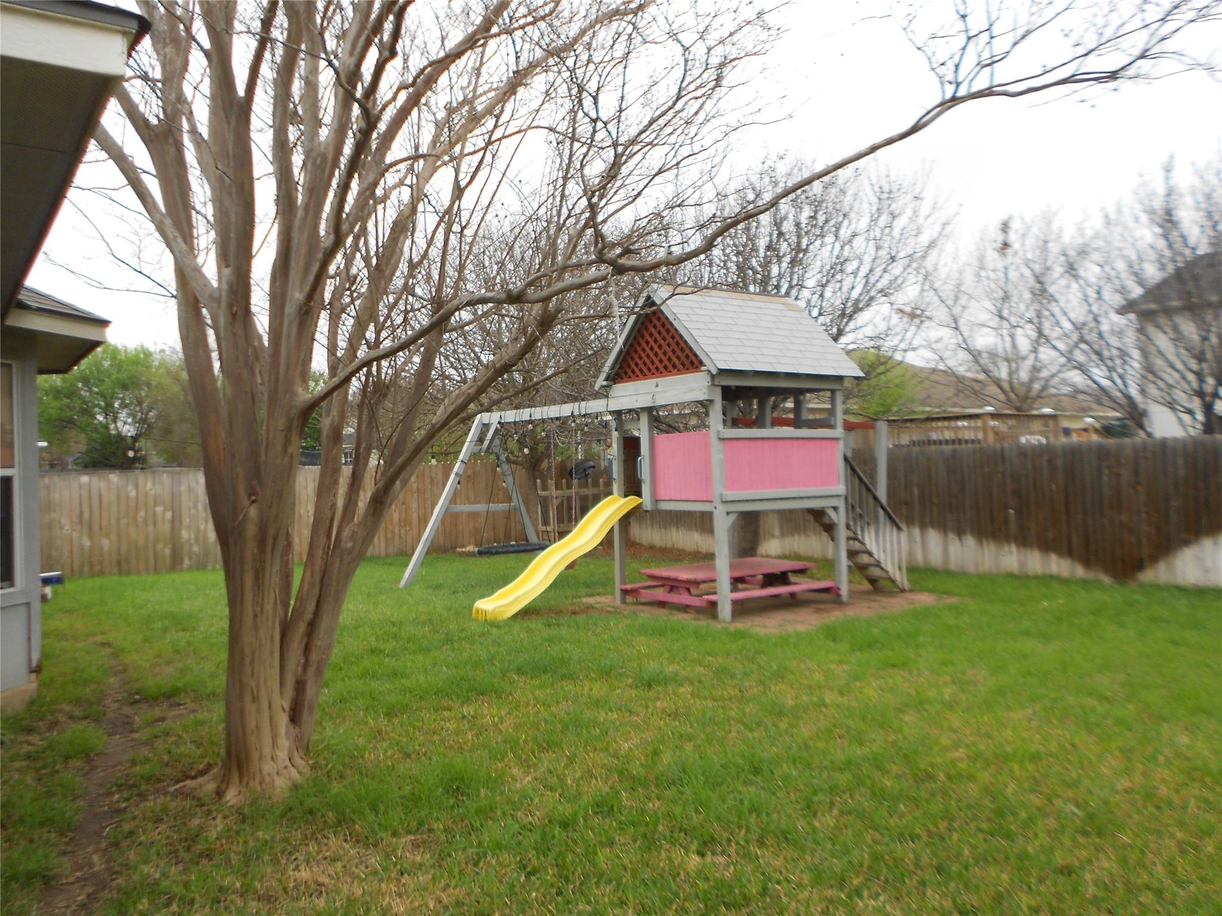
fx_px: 918
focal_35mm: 26
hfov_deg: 67.3
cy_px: 458
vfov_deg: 53.1
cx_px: 611
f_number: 3.2
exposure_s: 1/500
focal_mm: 4.6
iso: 80
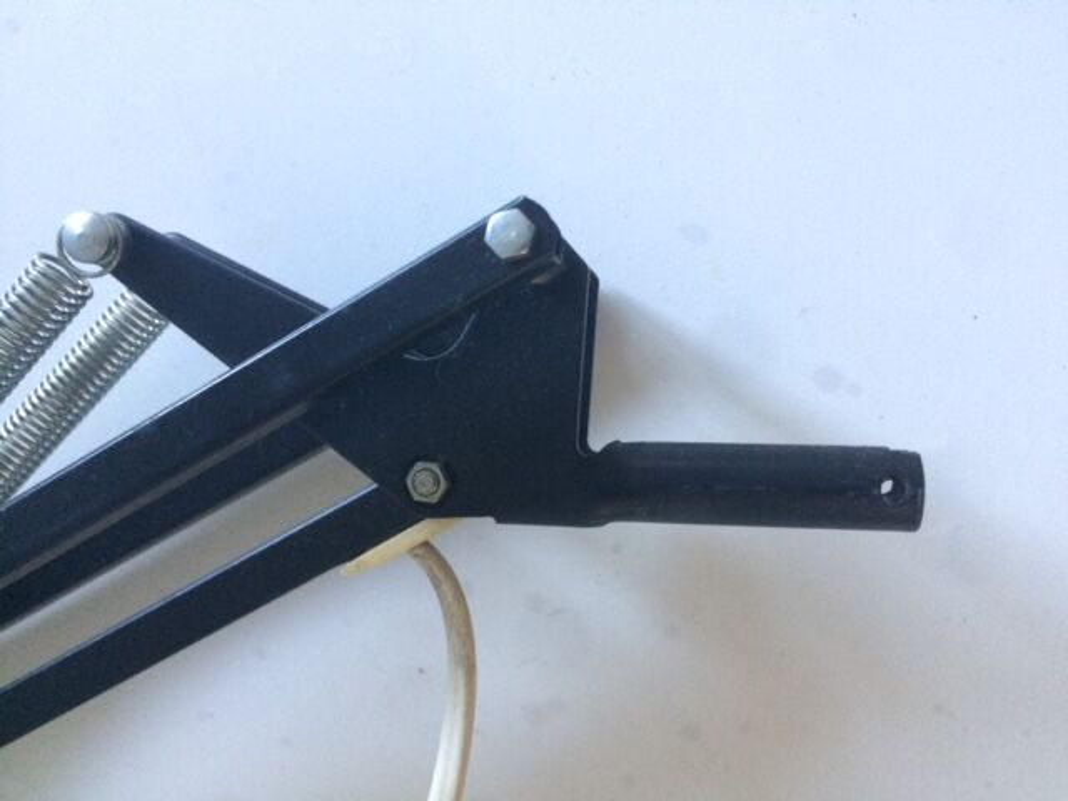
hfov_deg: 61.7
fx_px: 895
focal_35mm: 29
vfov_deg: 48.2
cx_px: 534
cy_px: 400
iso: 200
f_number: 2.2
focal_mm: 4.15
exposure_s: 1/33
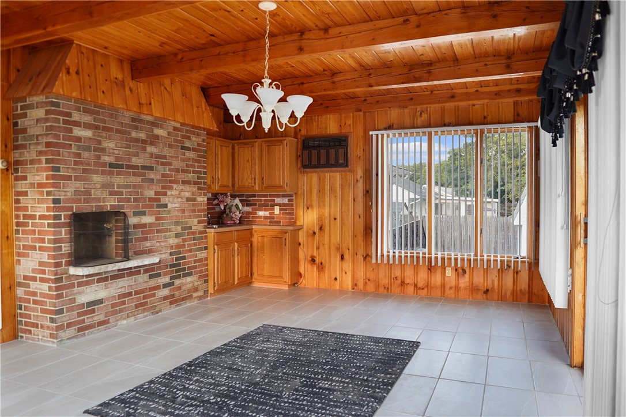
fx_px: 417
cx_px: 313
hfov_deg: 73.7
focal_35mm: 24
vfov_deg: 53.1
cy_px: 208
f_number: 1.4
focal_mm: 16
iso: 200
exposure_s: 1/25
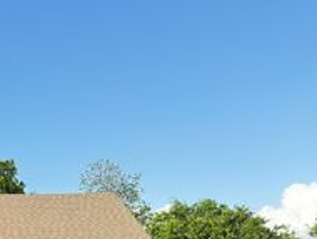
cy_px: 298
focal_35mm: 63
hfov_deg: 26.3
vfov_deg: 21.4
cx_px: -92
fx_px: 578
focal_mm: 6.76
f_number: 1.78
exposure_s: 1/1073
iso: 100
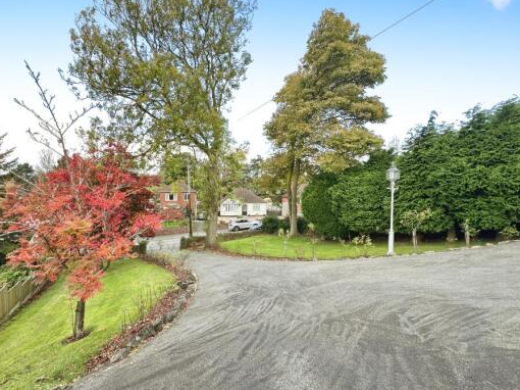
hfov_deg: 94.4
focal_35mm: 16
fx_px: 240
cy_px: 211
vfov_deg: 77.9
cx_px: 241
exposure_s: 1/224
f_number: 2.2
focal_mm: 2.22
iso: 40
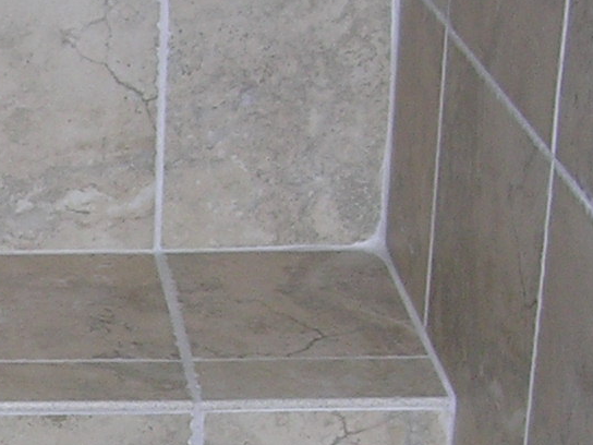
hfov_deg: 12.9
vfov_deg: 10.2
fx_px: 2450
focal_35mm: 143
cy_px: 572
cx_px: -346
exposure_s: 1/60.1
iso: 50
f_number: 2.8
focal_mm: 5.8
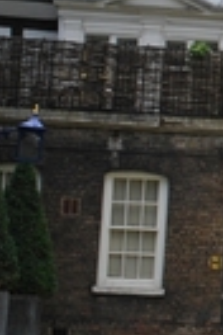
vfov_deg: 10.4
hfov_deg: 6.7
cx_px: 509
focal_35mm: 197
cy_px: 32
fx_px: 1833
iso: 100
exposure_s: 1/200
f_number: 7.1
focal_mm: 29
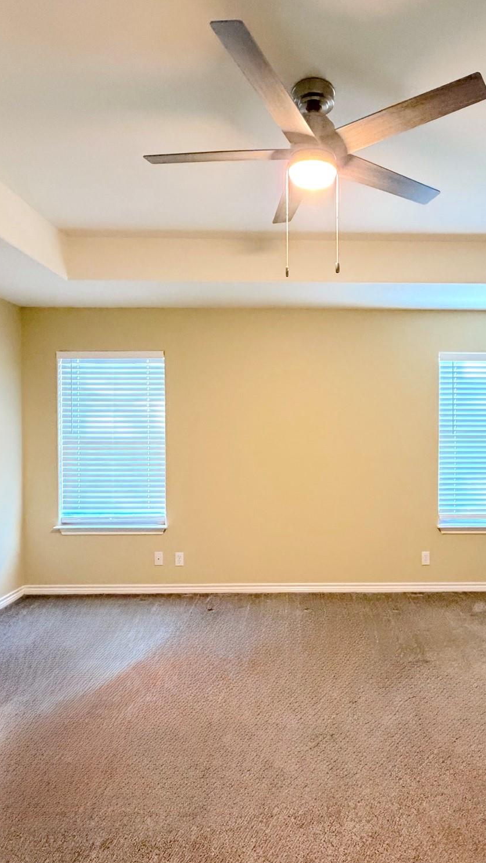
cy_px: 435
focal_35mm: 21
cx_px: 309
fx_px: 481
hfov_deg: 52.9
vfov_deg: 83.8
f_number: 2.2
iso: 500
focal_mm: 2.22
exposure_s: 1/60
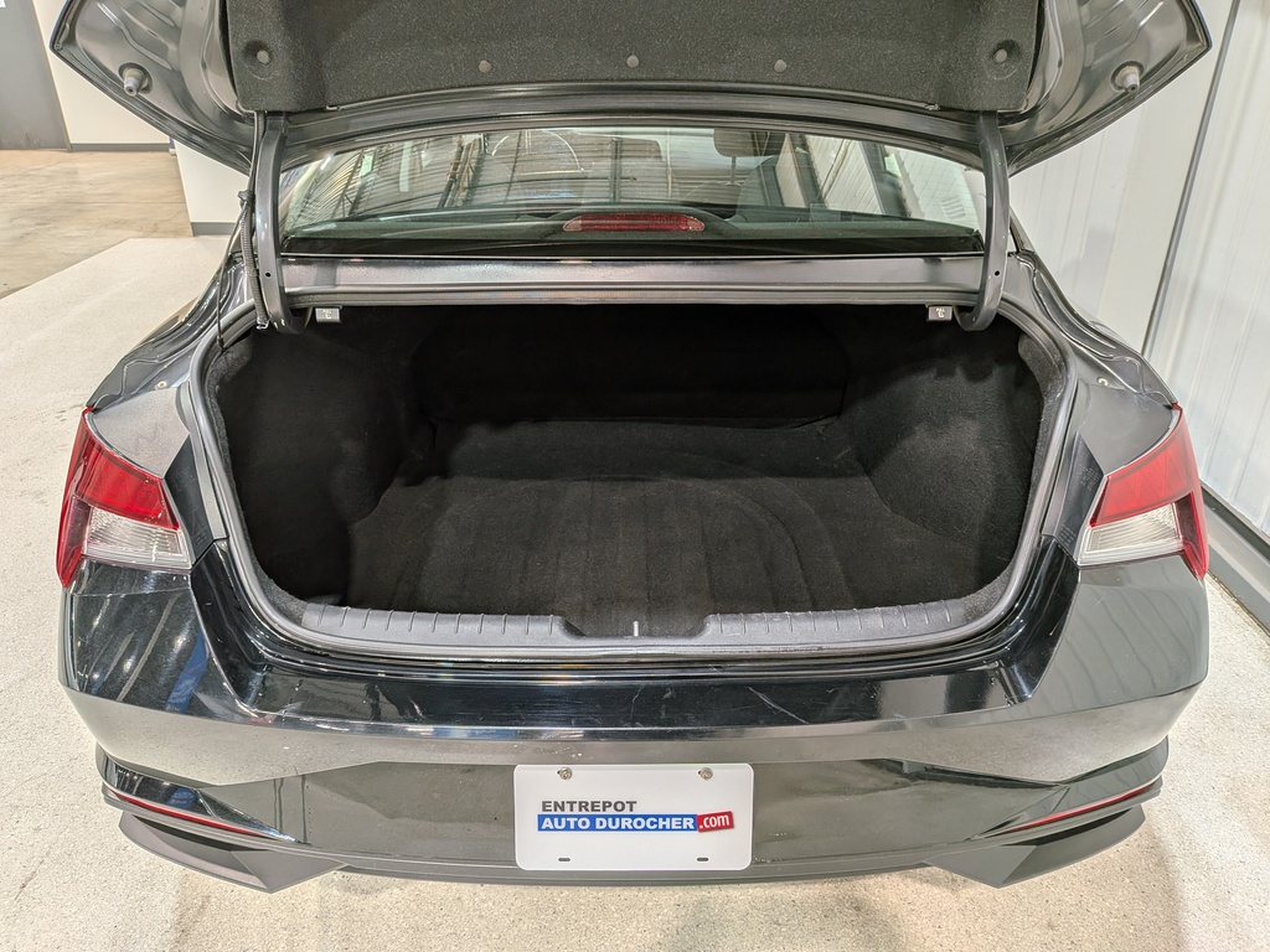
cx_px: 635
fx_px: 881
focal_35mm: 24
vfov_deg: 56.8
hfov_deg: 71.6
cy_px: 476
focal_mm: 4.53
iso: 34
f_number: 1.7
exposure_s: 1/202
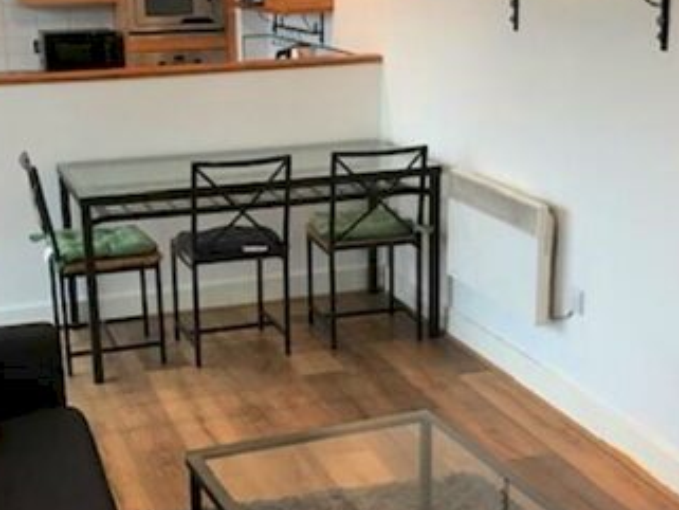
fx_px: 1197
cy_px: 287
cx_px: 305
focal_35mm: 61
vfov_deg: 24.0
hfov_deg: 31.6
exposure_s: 1/17
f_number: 1.8
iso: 40
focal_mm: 3.99
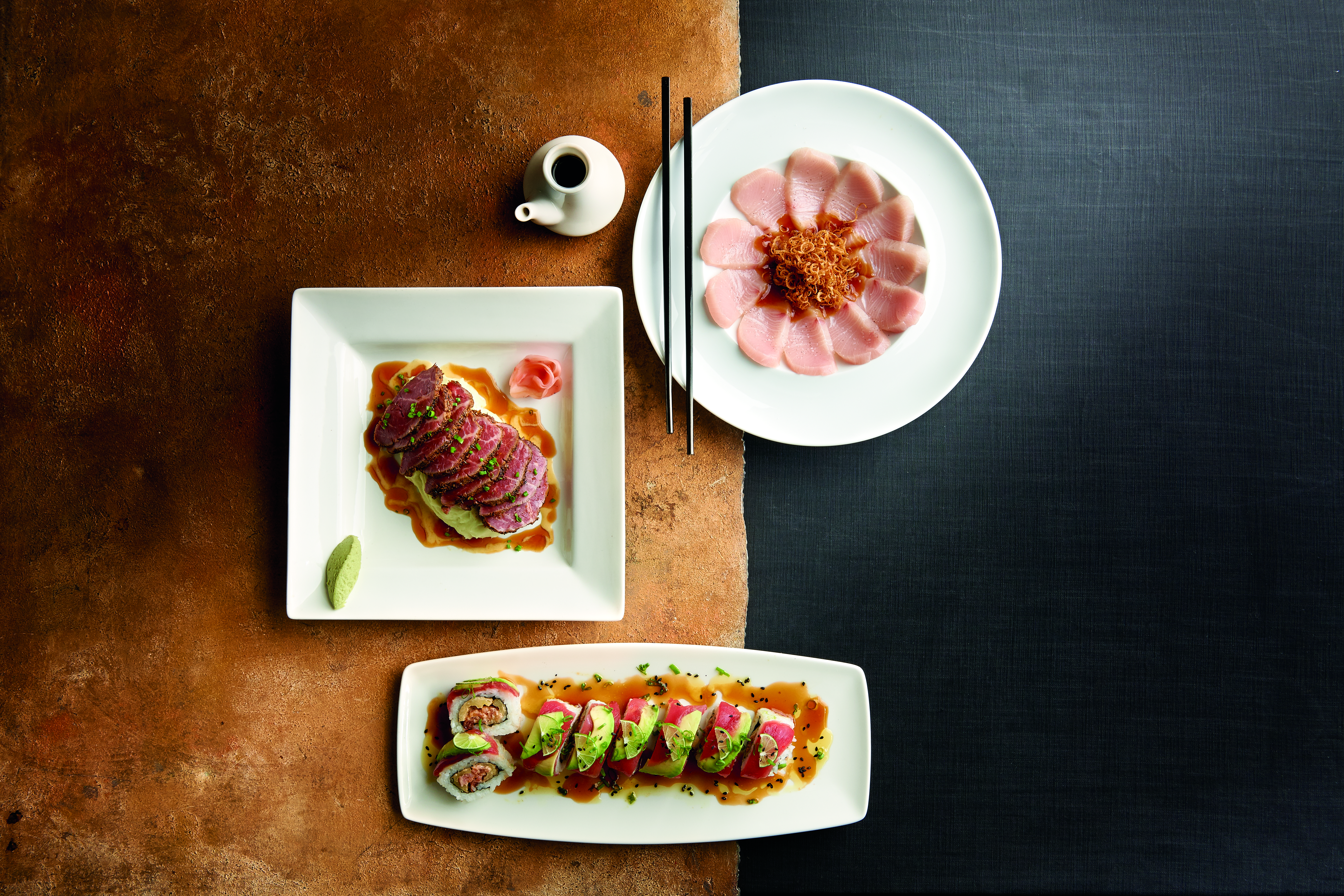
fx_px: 1643
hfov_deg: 44.5
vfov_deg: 30.5
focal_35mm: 44
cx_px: 672
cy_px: 448
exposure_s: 1/2
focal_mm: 44
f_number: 11
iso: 200
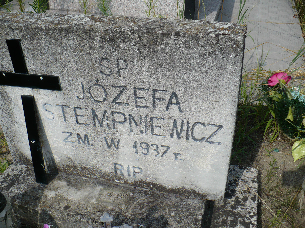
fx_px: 326
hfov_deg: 50.1
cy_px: 114
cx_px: 152
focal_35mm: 37
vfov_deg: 38.7
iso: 100
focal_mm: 6.1
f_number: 8
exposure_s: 1/200
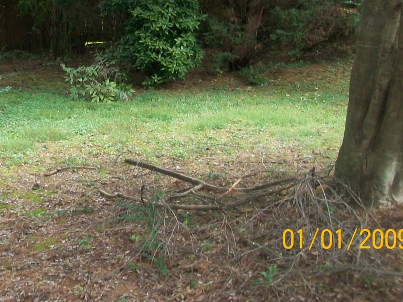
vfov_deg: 21.3
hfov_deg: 28.1
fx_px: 780
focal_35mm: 67
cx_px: 53
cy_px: 8
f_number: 2.8
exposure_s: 1/60
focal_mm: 5.7
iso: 120
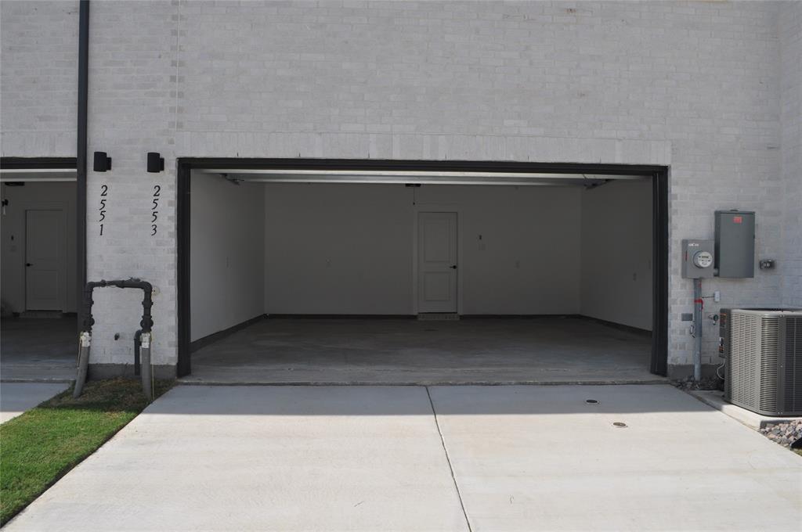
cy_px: 266
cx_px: 401
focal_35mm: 27
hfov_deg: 67.4
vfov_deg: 47.8
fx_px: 601
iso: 200
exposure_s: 1/200
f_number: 13
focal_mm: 18
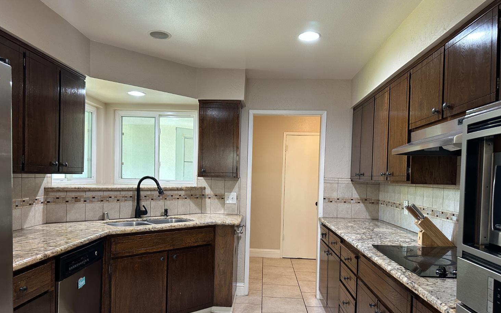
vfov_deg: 47.4
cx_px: 246
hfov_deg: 70.4
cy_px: 183
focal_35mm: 26
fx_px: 355
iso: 250
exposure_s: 1/60
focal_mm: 6.86
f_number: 1.78
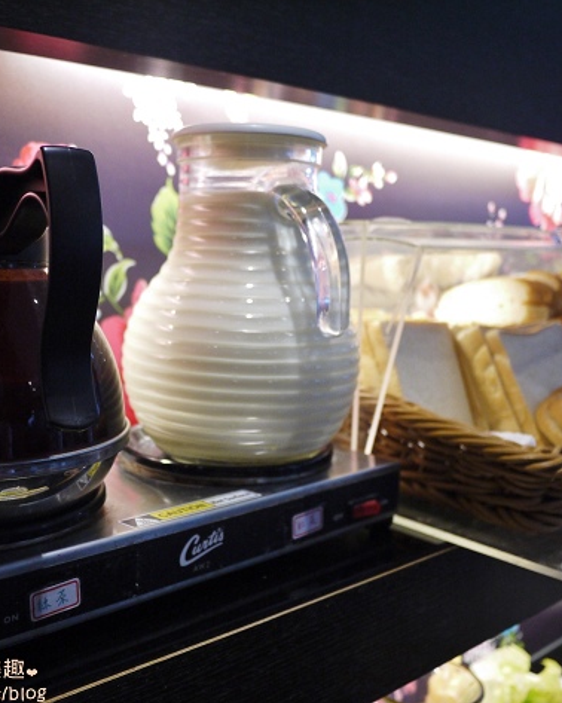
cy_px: 355
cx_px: 230
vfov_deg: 49.1
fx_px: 770
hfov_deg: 40.0
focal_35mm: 37
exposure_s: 1/60
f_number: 2.5
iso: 400
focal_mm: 14
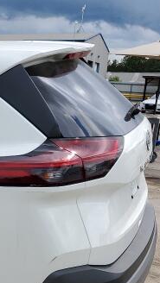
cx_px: -131
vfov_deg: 30.2
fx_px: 519
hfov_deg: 15.1
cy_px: 203
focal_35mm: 69
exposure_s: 1/1429
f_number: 1.5
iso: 50
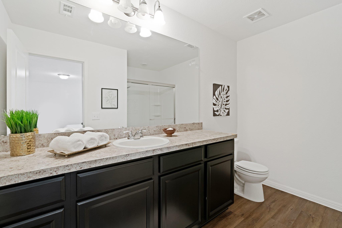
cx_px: 171
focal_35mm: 16
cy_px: 114
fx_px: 152
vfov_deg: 73.8
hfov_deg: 96.7
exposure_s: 1/2.5
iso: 2000
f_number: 8
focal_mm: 16
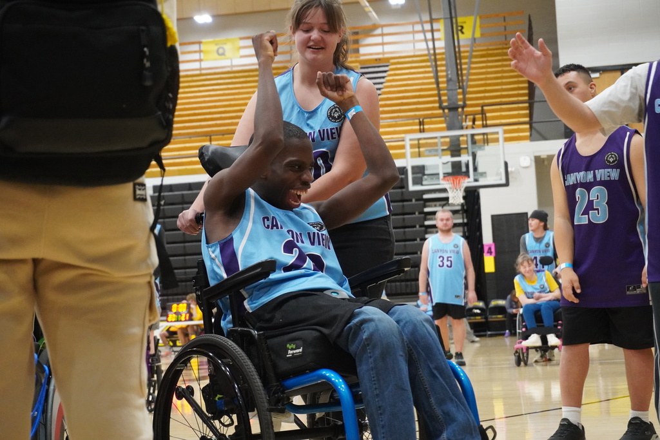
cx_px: 330
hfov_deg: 27.0
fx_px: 1375
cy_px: 220
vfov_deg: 18.2
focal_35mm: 75
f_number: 5.6
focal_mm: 50
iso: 4000
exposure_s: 1/160
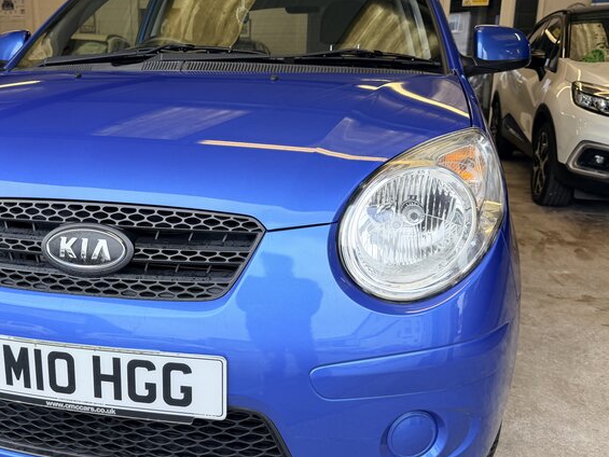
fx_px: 598
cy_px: 218
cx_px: 222
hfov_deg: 53.3
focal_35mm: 34
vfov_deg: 41.8
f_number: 1.78
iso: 80
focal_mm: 6.76
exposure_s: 1/363
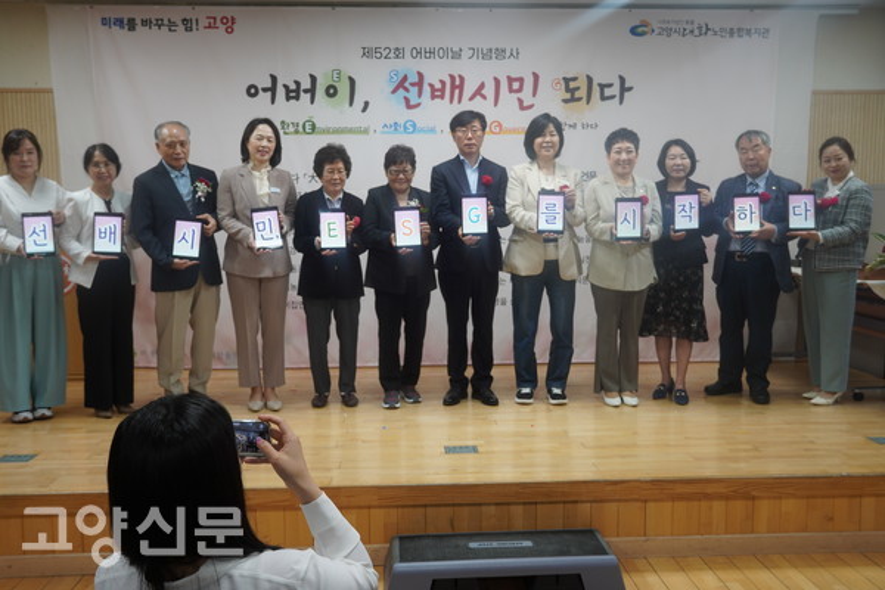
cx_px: 442
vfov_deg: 38.4
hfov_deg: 55.1
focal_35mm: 34
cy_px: 295
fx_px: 848
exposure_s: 1/40
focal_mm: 23
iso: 200
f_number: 4
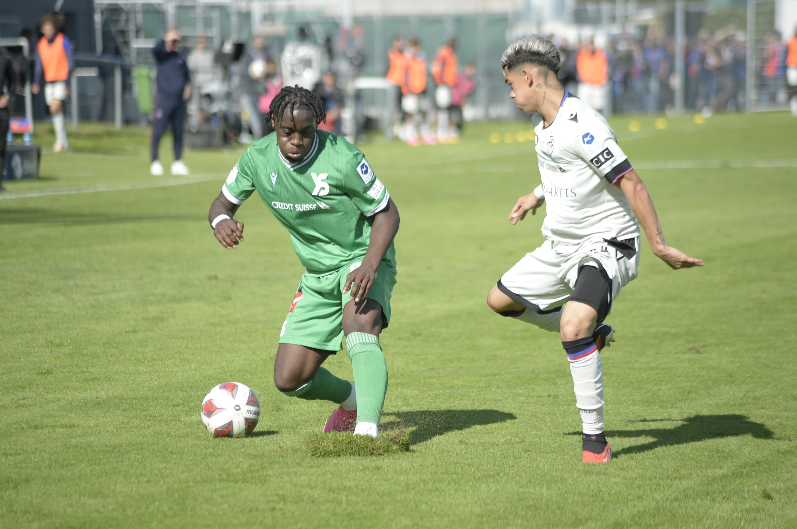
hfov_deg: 9.0
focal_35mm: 230
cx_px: 398
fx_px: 5086
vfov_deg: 6.0
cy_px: 264
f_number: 5
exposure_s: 1/640
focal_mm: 230
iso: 160
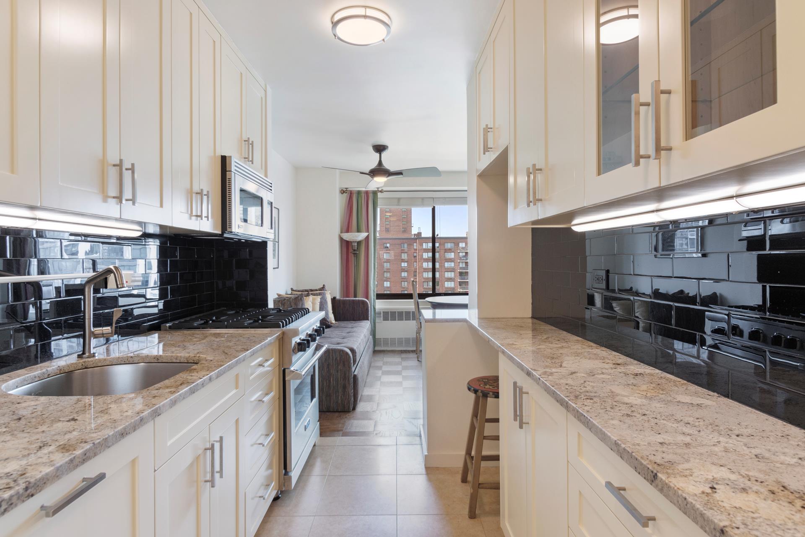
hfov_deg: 85.4
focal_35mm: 20
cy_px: 268
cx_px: 402
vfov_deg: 63.2
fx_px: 436
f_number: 8
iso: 100
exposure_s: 1/6
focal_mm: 13
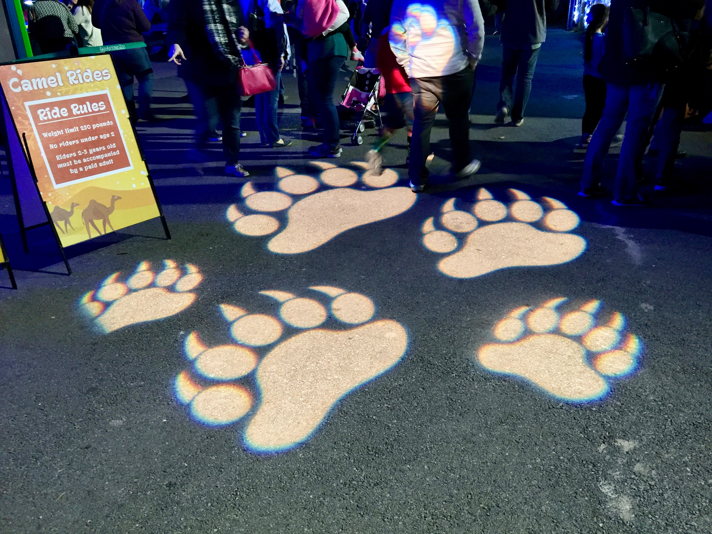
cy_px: 267
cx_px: 356
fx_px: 596
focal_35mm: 29
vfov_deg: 48.2
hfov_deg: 61.7
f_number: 2.2
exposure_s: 1/17
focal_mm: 4.15
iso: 250
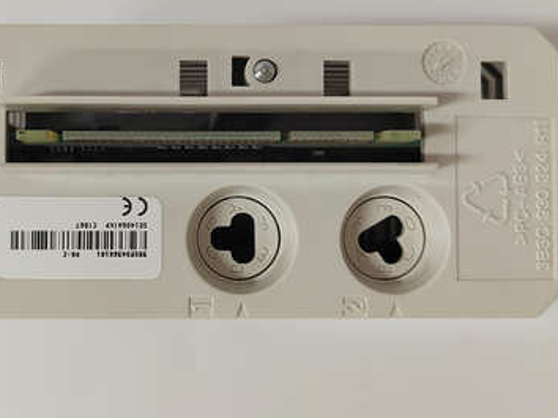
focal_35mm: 39
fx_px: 628
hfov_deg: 47.2
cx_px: 189
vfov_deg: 36.7
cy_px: 183
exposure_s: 1/120
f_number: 1.9
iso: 2772
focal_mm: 5.52
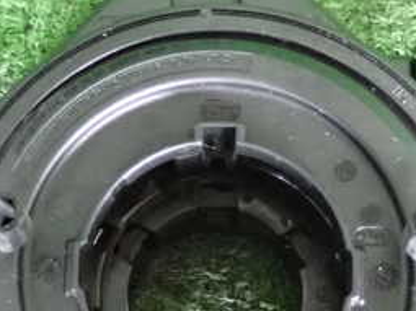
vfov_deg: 11.6
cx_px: 227
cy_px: 287
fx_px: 1526
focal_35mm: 127
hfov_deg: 15.5
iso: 4000
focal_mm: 9.65
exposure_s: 1/60
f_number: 3.3
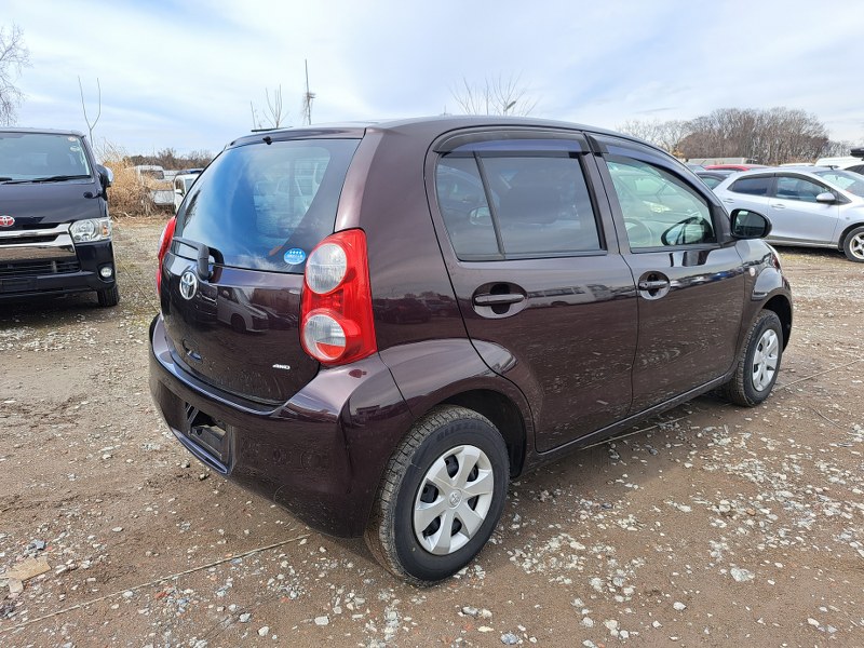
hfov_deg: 71.6
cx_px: 432
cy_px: 324
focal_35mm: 24
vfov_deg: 56.8
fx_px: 599
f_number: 1.8
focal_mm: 5.23
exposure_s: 1/575
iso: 50
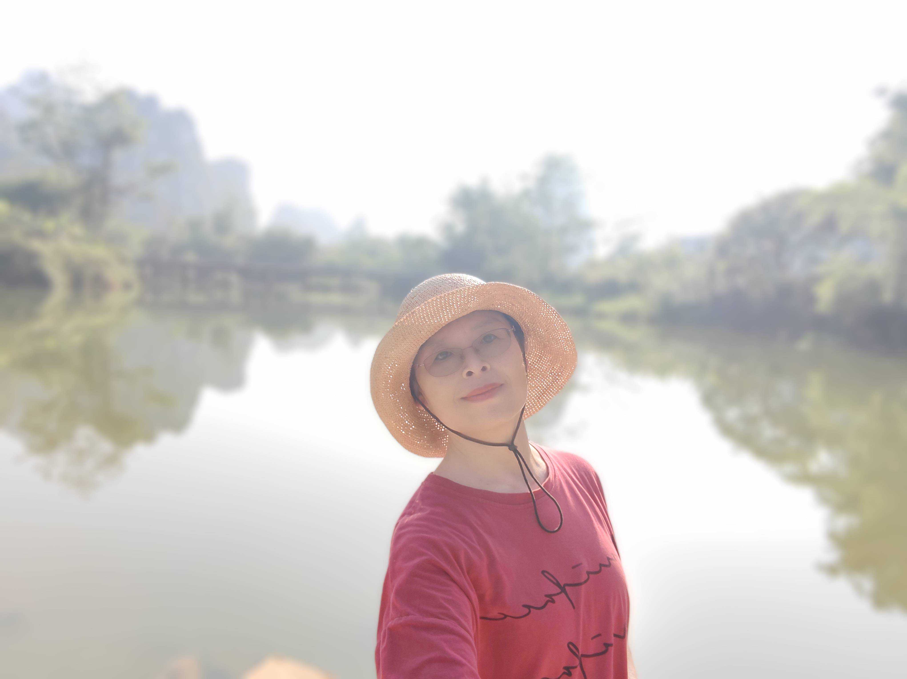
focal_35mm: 23
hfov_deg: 74.0
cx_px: 454
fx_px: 602
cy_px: 340
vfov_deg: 58.8
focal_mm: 2.66
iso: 50
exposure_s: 1/164
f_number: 2.4
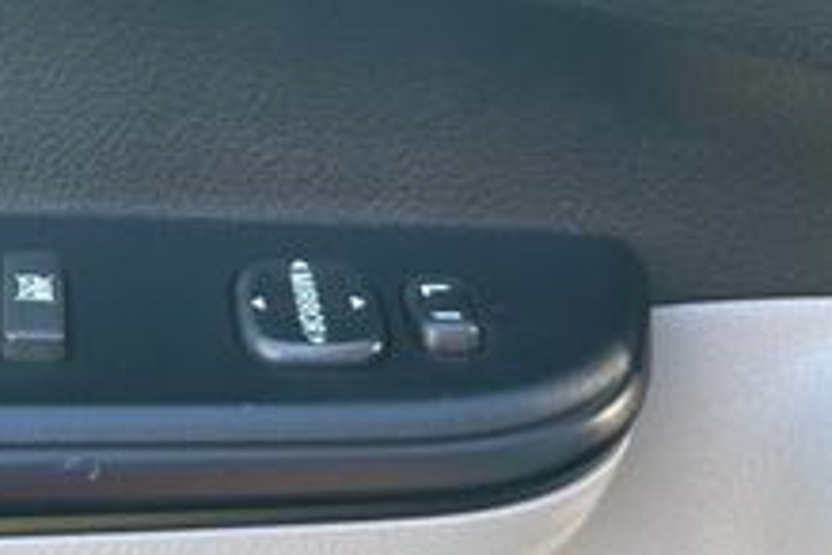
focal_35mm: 79
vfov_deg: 17.2
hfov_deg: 23.2
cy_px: 179
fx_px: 1826
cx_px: -209
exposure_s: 1/128
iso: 32
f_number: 1.6
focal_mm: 5.1
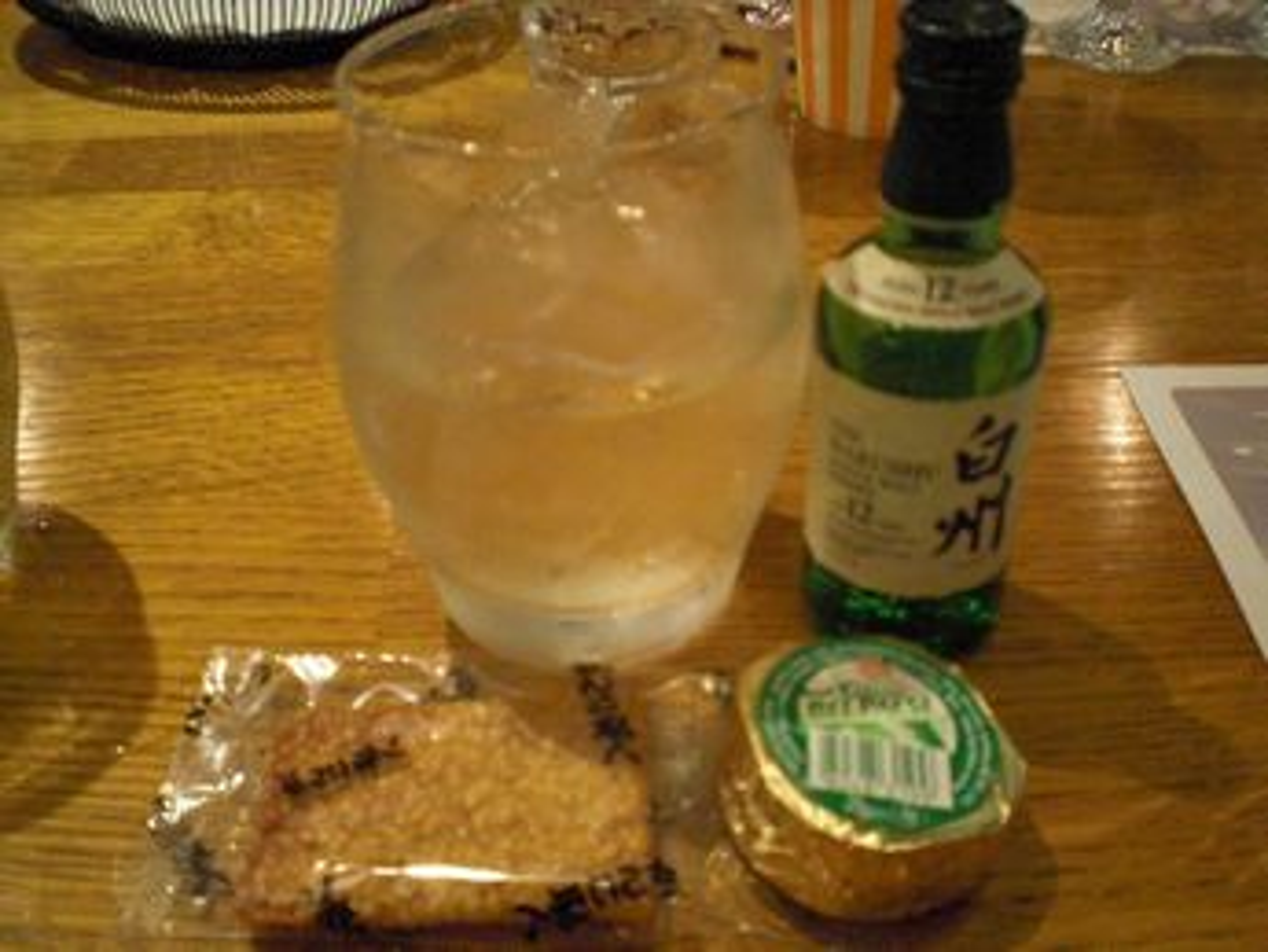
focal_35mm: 38
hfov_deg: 49.0
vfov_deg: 37.7
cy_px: 476
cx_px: 634
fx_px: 1392
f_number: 3.1
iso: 800
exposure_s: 1/125
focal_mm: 6.3
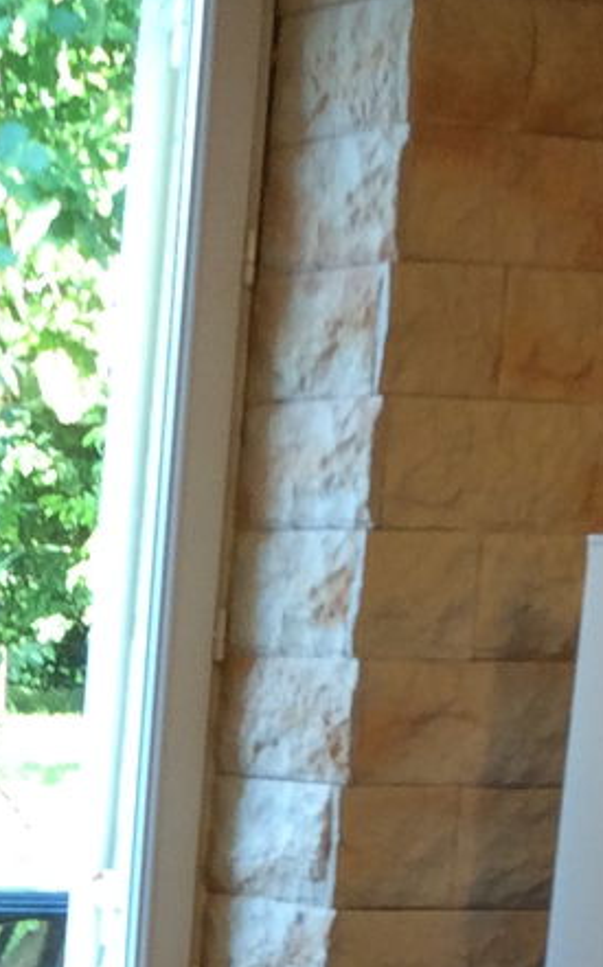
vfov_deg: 16.1
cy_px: 1249
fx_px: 3239
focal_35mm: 123
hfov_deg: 10.3
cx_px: -296
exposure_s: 1/24
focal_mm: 3.3
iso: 50
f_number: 2.4
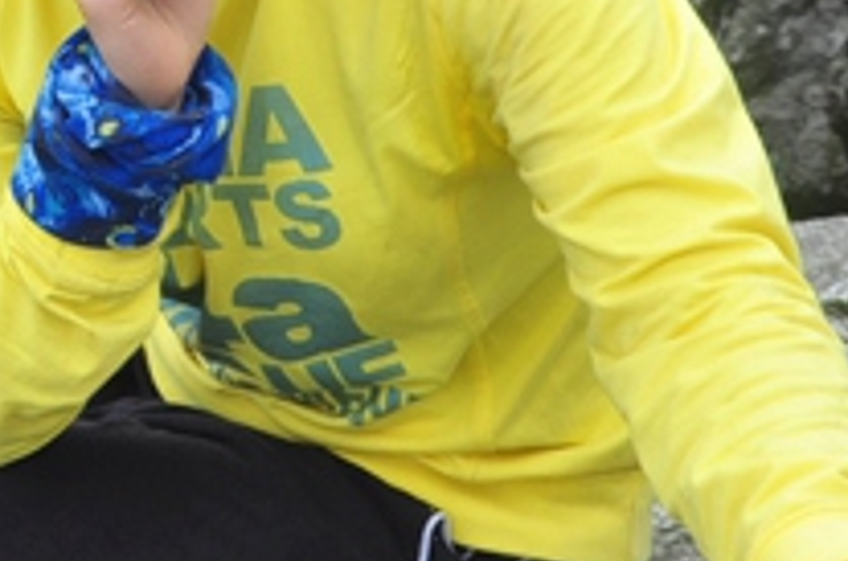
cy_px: 2
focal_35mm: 203
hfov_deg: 9.9
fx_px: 4769
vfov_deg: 6.7
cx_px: -373
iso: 320
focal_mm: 35
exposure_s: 1/160
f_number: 8
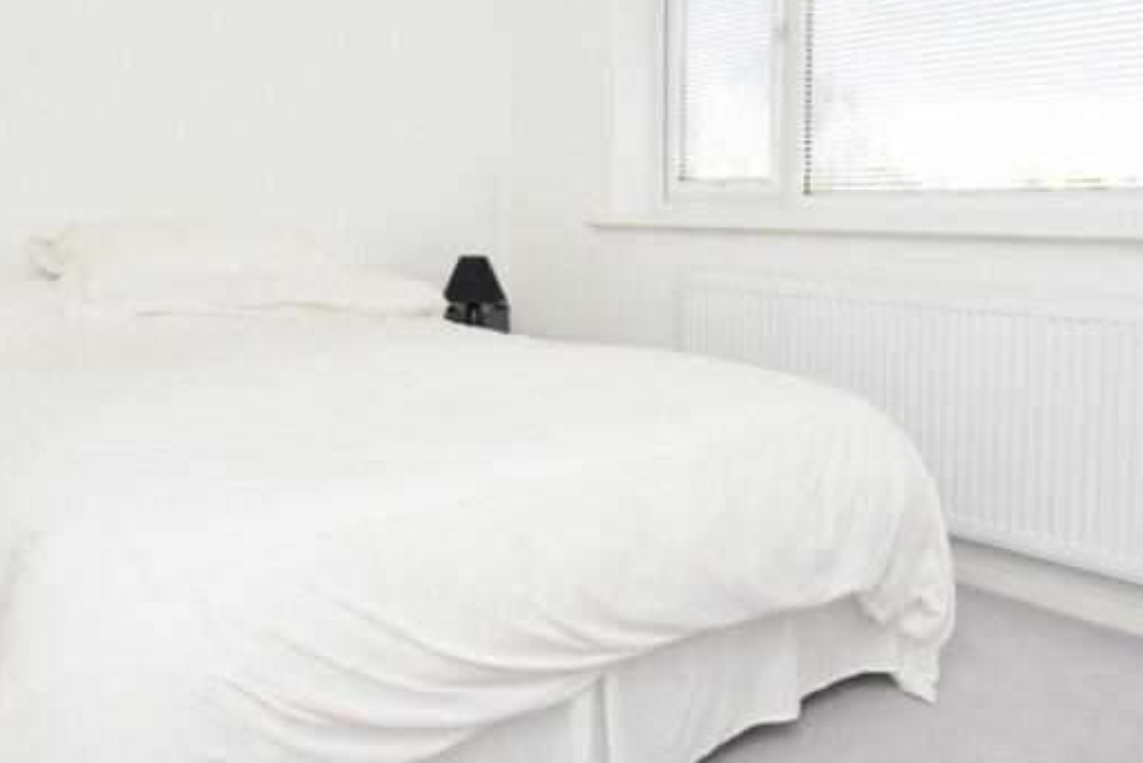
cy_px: 204
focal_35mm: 30
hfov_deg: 61.8
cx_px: 618
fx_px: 953
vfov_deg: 42.5
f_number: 5
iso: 200
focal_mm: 10
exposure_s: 1/200
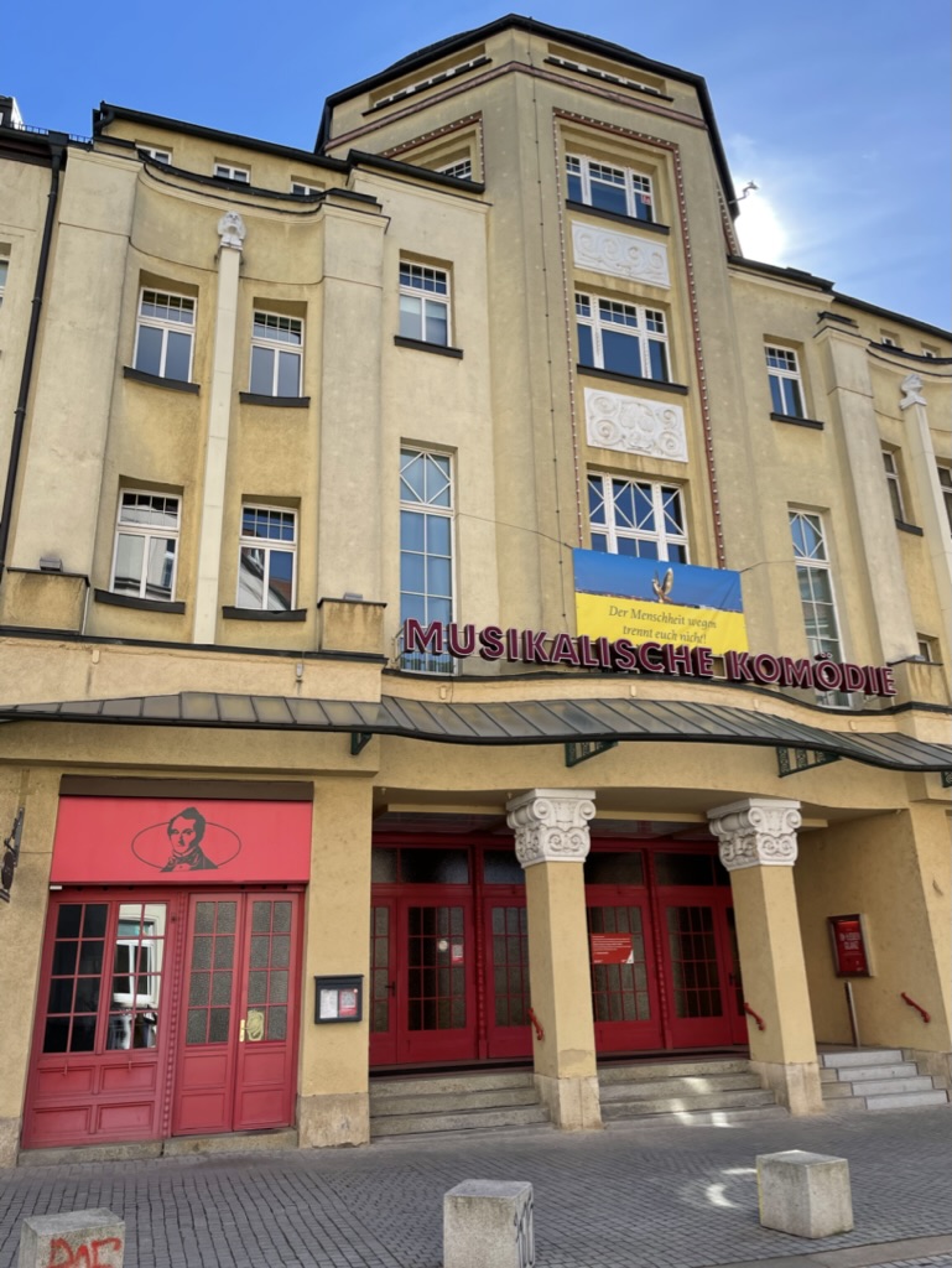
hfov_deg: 53.1
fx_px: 953
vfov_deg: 67.3
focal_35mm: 26
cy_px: 634
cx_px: 476
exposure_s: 1/1401
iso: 32
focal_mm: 4.2
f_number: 1.6
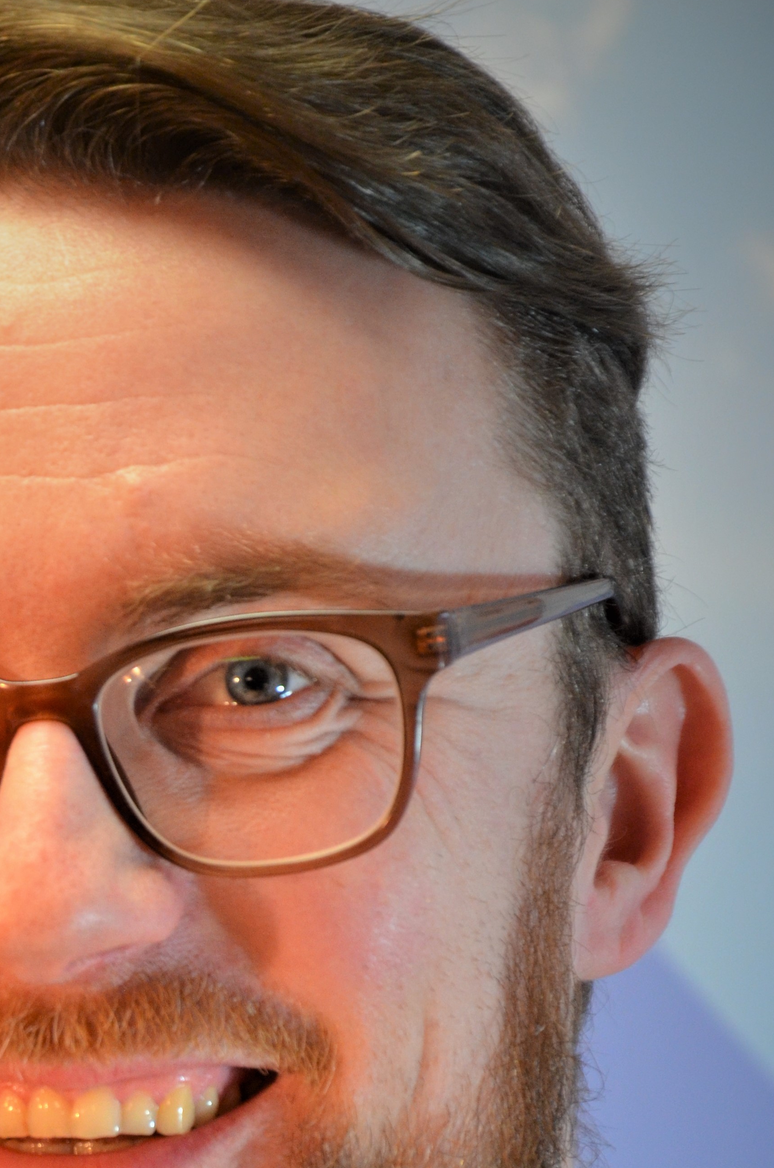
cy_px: 1010
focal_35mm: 252
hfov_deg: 5.4
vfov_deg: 8.2
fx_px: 8161
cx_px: 98
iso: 1100
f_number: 5.6
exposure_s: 1/30
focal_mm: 92
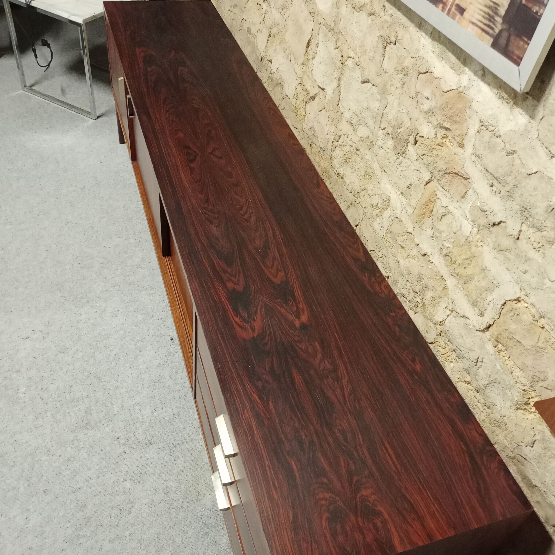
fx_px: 617
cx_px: 275
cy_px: 274
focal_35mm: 34
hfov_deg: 48.5
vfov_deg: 48.4
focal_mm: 3.77
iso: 1100
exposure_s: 1/50
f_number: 1.79
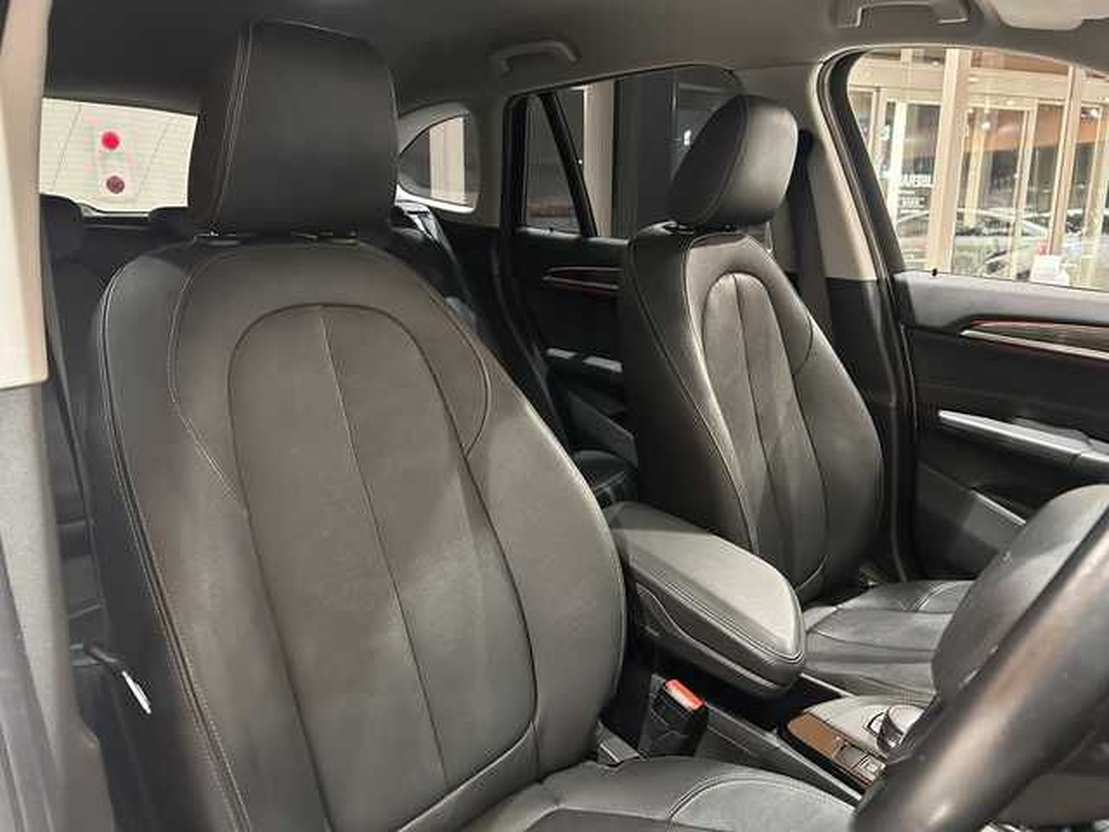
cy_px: 416
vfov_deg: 53.1
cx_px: 554
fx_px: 833
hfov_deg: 67.3
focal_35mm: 26
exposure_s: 1/33
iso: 640
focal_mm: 5.7
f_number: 1.5
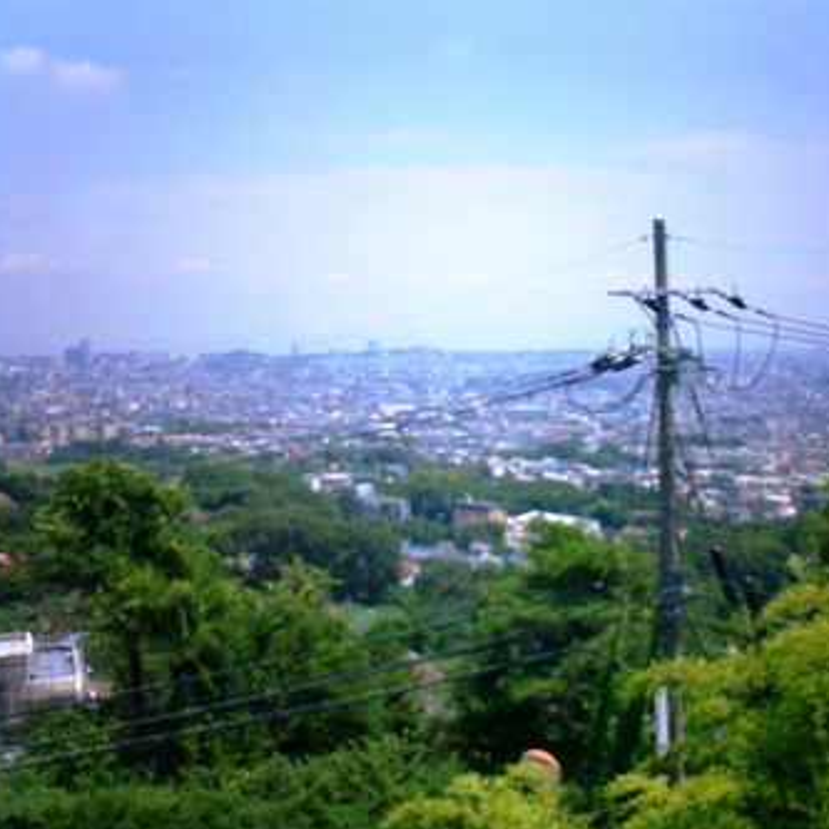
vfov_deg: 38.3
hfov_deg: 38.2
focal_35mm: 44
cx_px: 488
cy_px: 413
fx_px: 1192
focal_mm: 5.6
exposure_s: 1/1000
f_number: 3.5
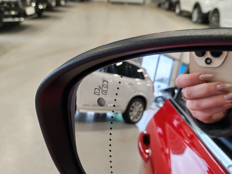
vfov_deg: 44.2
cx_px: 116
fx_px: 214
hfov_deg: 56.8
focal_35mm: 32
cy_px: 87
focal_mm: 6.12
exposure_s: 1/100
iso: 125
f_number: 1.9
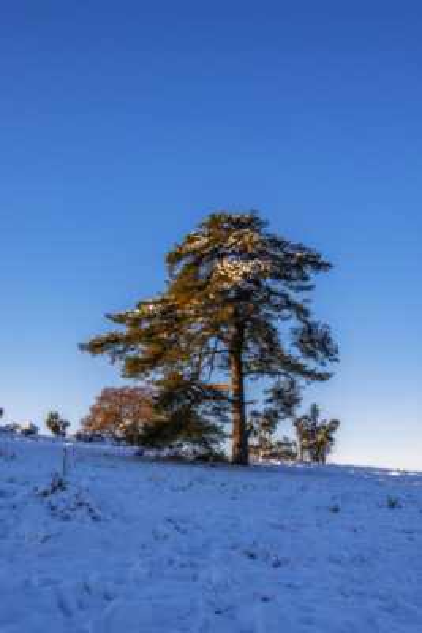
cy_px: 316
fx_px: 808
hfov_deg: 29.3
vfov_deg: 42.7
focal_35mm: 46
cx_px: 211
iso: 160
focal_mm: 16.92
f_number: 8
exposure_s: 1/160
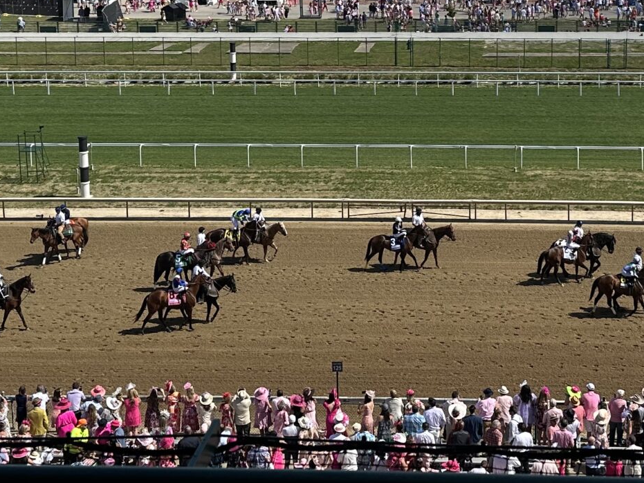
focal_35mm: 66
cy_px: 47
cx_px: 423
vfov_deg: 21.7
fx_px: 1228
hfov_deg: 29.2
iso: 80
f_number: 1.78
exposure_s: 1/5000
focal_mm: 6.86
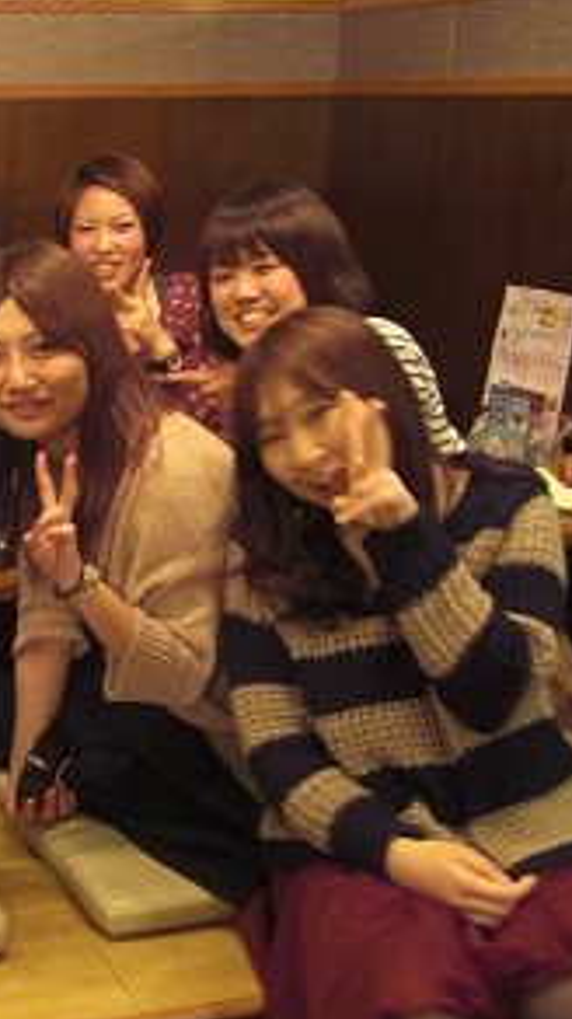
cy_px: 567
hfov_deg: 20.8
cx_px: -101
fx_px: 1458
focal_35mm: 54
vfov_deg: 38.5
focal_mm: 5.8
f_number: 2.7
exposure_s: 1/2
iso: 200
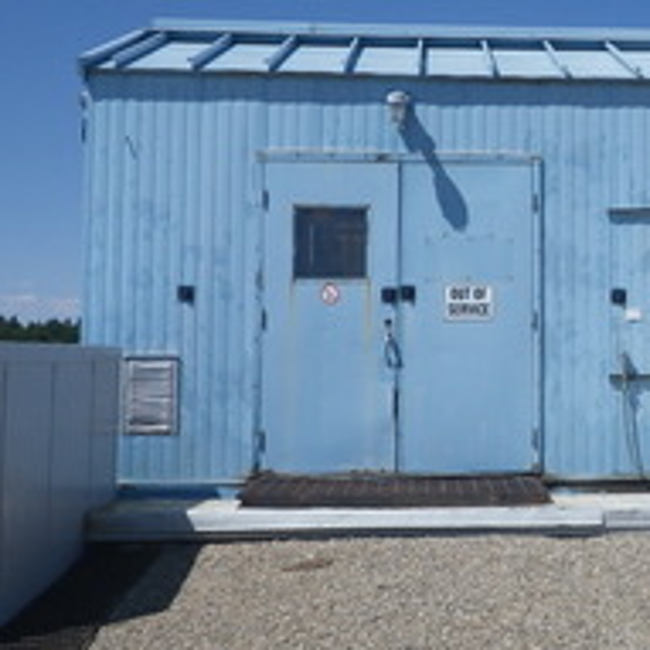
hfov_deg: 26.5
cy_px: 265
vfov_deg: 27.2
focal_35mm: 63
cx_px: 568
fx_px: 1338
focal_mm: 6.1
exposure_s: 1/800
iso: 80
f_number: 4.6
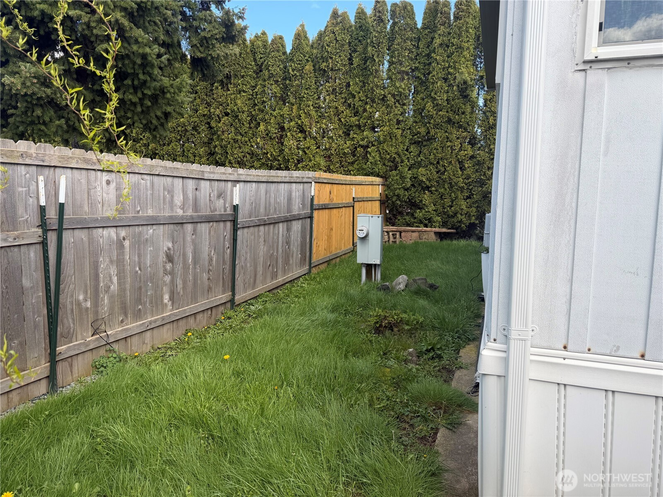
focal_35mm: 24
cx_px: 332
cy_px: 248
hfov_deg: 71.6
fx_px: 460
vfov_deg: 56.8
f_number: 1.78
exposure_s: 1/992
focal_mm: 6.76
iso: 80
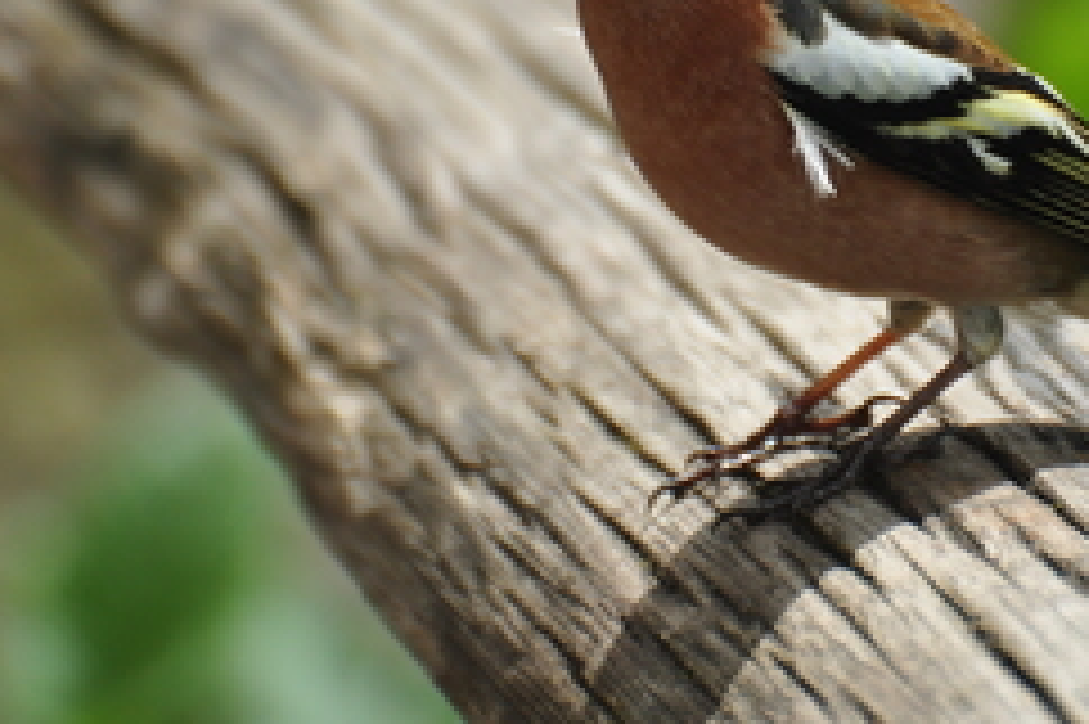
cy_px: 184
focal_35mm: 857
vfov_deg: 1.6
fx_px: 25906
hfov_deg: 2.4
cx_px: 846
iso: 200
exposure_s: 1/500
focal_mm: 300
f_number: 5.6
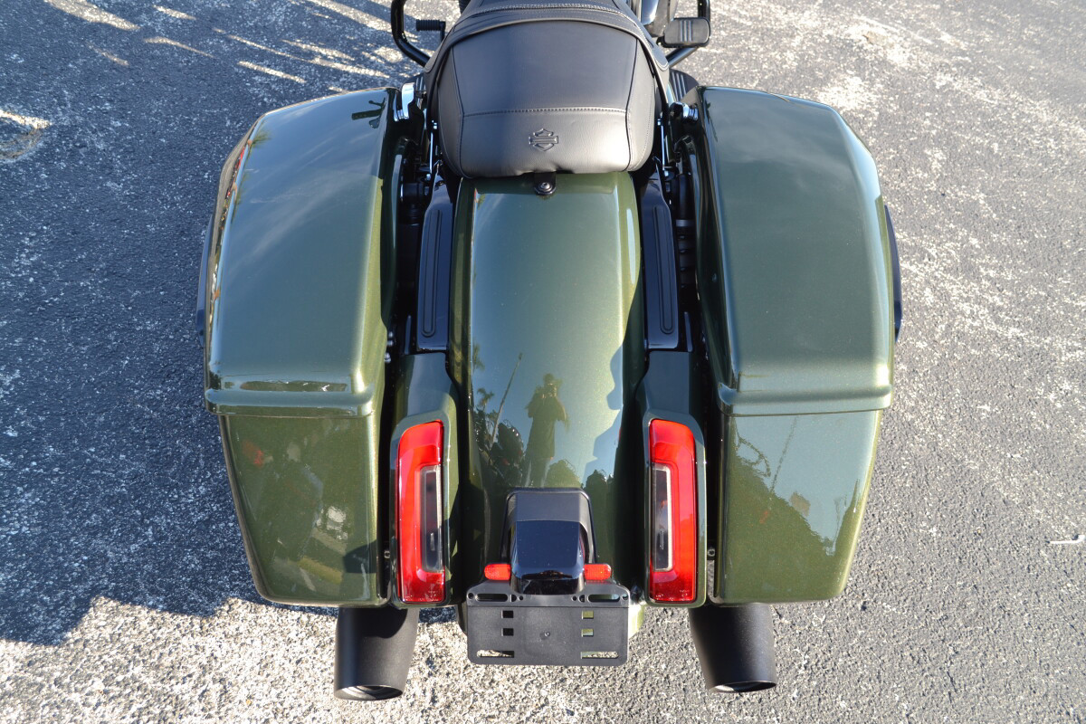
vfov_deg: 36.9
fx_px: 1086
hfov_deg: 53.1
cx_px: 543
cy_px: 362
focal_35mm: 36
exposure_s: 1/125
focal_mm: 24
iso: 200
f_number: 5.6
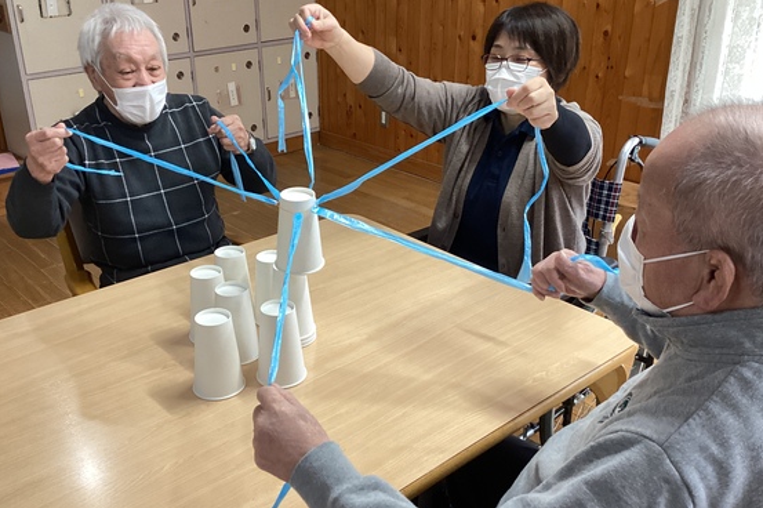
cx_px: 356
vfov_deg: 37.8
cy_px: 255
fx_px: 741
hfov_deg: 54.4
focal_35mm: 35
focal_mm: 3.3
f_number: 2.4
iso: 160
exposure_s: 1/60
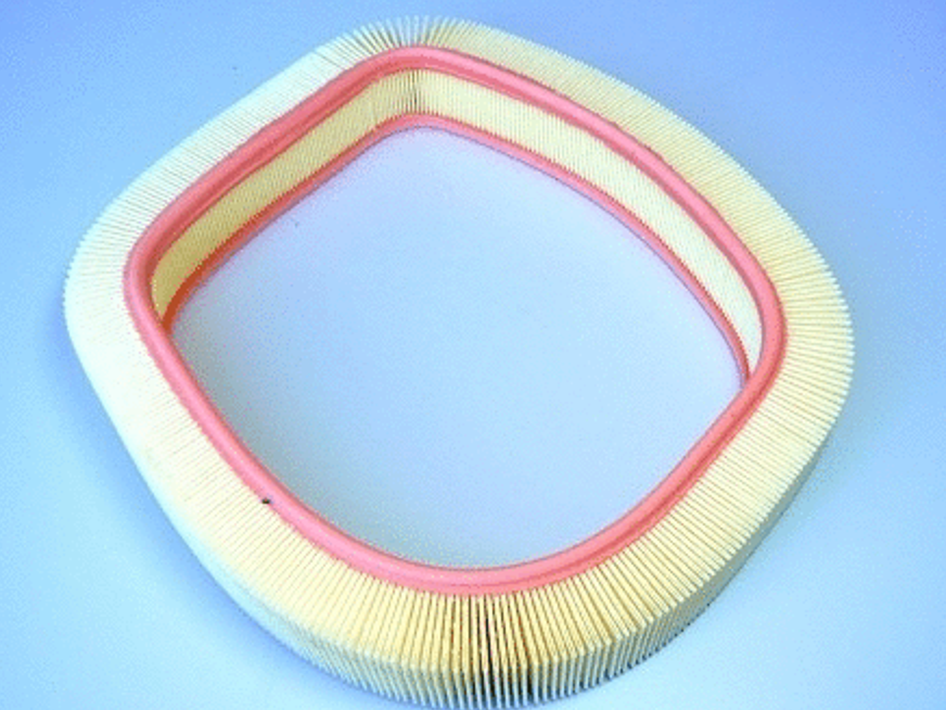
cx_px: 475
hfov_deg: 50.1
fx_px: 1011
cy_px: 363
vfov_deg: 38.7
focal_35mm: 37
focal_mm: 6
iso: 80
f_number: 3.2
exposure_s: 1/50
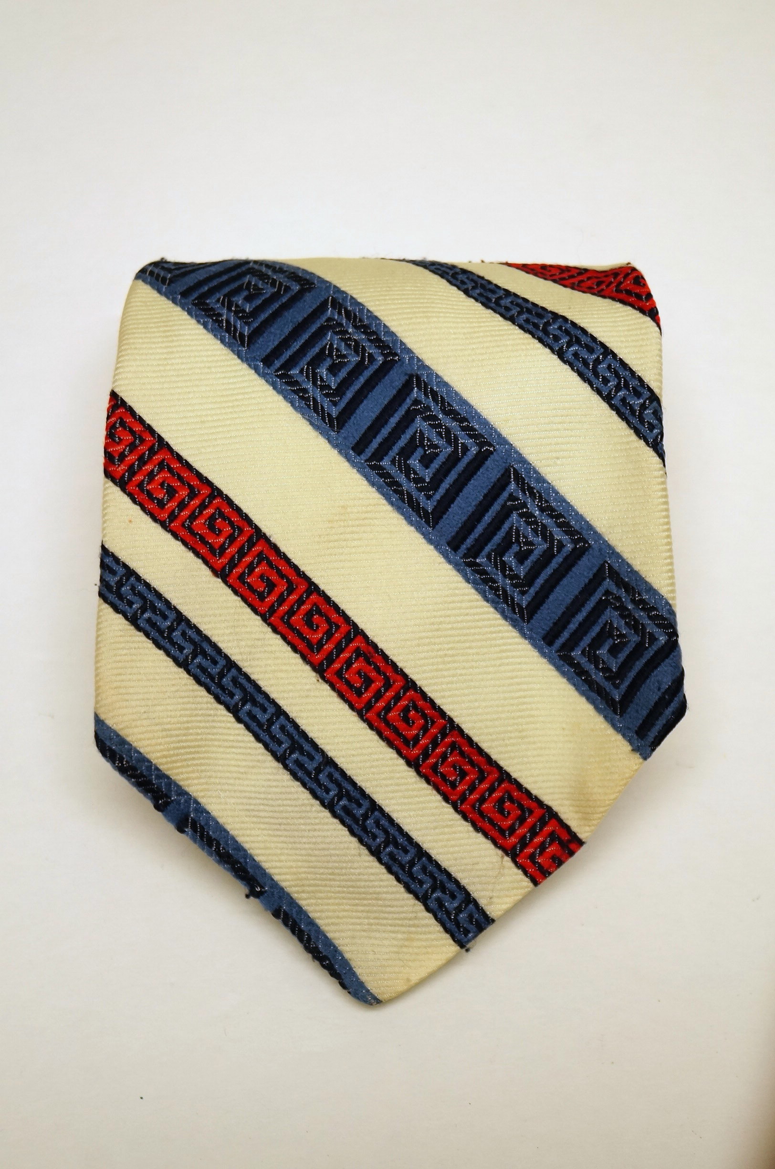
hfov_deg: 20.1
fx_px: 2187
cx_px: 388
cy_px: 584
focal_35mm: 68
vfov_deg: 29.9
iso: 500
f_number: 5.6
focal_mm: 45
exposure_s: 1/80
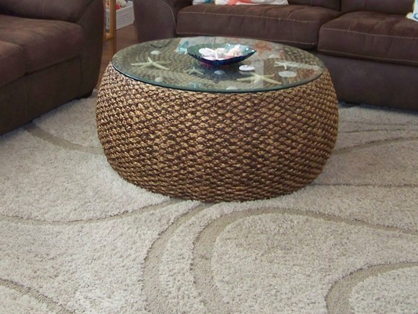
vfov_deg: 20.9
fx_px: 834
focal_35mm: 69
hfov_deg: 28.0
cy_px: 37
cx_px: 148
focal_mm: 5.85
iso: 200
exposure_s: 1/30
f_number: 2.8
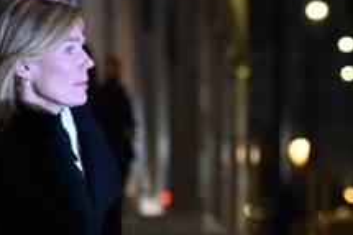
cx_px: 491
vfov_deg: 3.2
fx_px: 4213
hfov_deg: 4.8
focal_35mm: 430
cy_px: 185
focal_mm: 120
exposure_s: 1/200
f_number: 4
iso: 5600
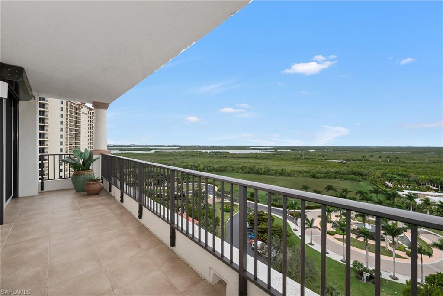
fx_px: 172
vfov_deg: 81.2
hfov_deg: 104.2
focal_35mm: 14
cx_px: 222
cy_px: 148
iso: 100
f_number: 8
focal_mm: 14
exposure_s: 1/200
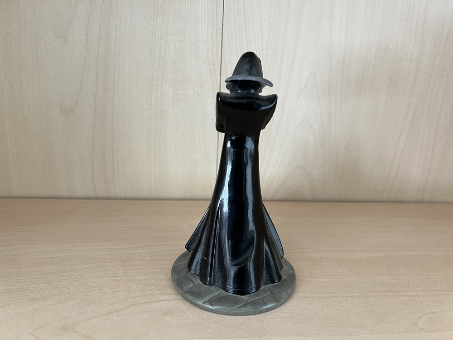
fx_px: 340
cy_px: 170
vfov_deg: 53.1
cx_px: 226
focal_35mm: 26
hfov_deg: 67.3
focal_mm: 5.7
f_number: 1.5
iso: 125
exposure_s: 1/78
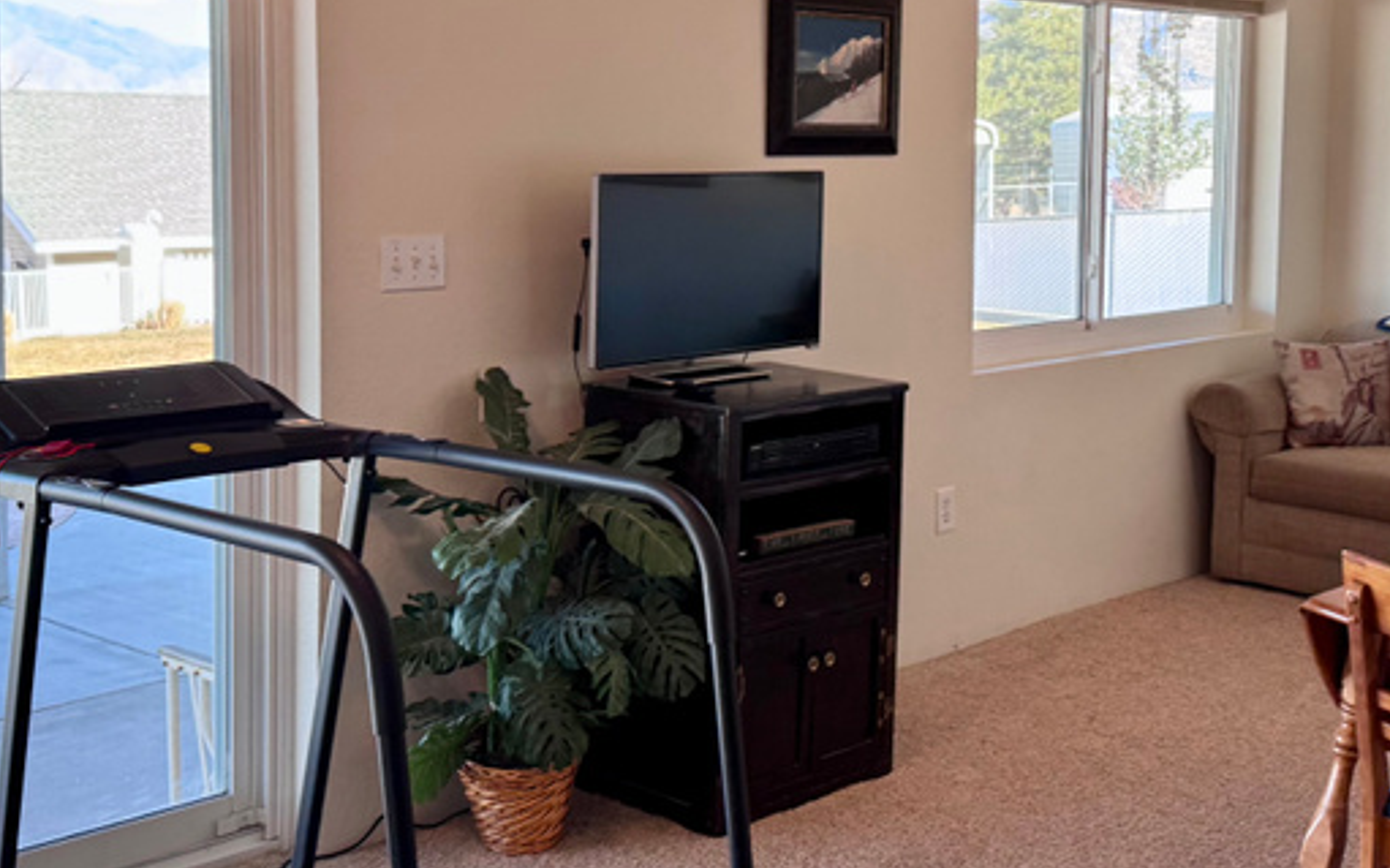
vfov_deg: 25.2
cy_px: 286
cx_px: 881
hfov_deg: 39.3
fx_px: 1931
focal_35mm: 51
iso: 125
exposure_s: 1/120
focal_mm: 6.76
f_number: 1.78
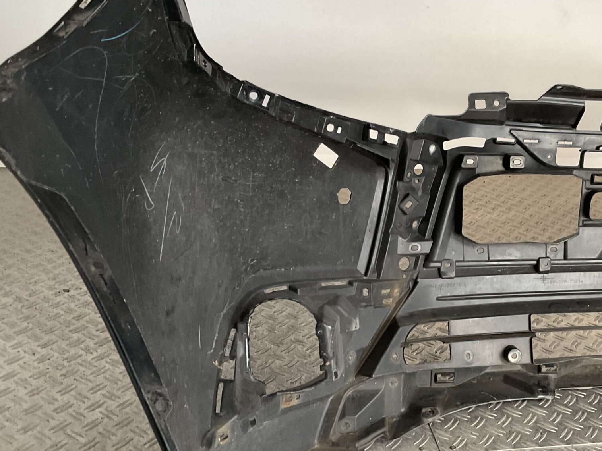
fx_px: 852
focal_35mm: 49
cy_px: 250
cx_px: 427
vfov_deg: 29.6
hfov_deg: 38.2
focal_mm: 3
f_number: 1.8
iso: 100
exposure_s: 1/50
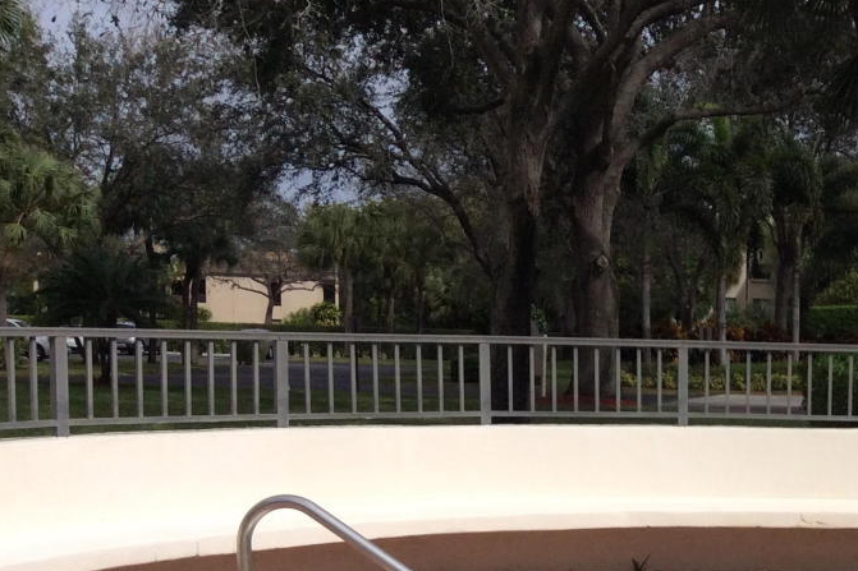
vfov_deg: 19.1
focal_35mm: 70
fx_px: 1668
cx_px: 831
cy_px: 522
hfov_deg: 27.4
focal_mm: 3.3
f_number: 2.4
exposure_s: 1/3012
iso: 32
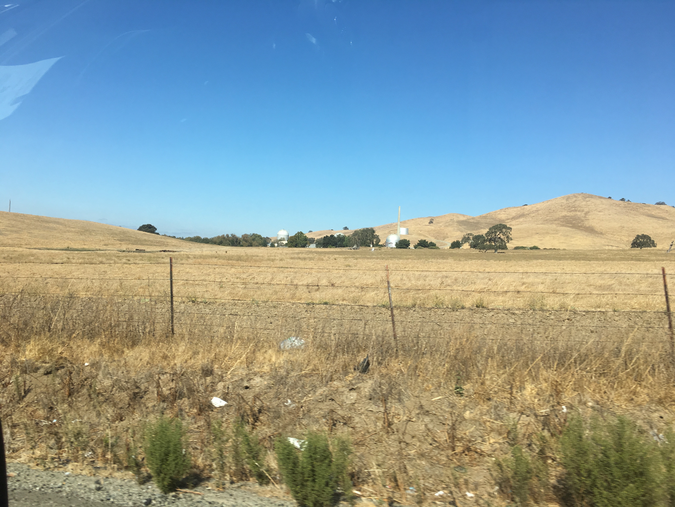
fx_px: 565
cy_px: 254
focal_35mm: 29
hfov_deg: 61.7
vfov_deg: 48.2
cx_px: 338
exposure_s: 1/1748
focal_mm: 4.15
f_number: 2.2
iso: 25
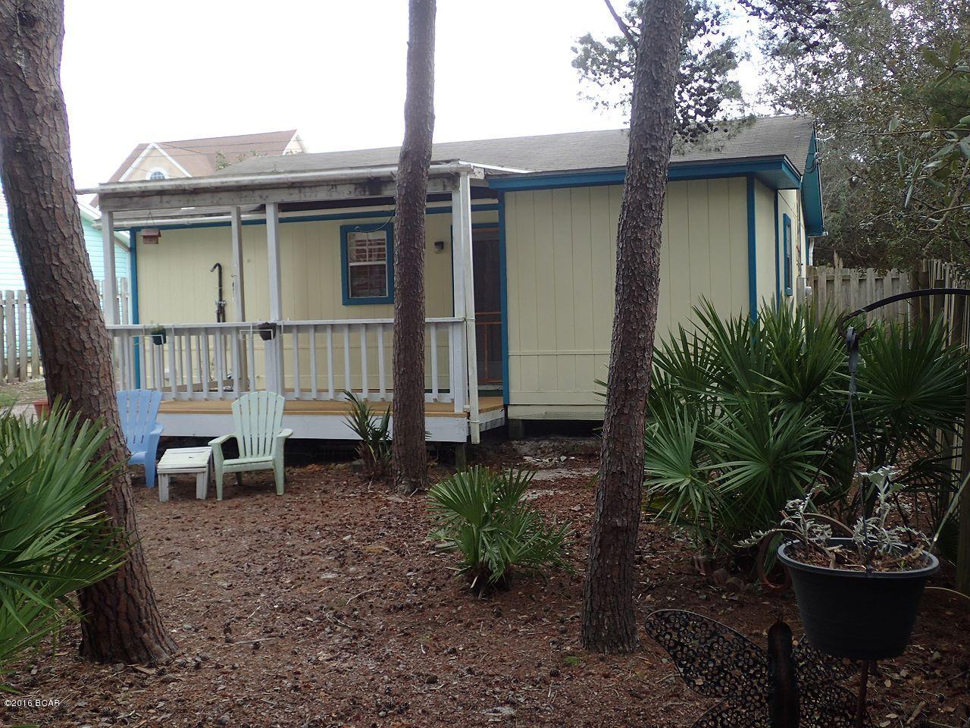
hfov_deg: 49.0
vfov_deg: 37.7
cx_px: 485
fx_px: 1065
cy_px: 364
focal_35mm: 38
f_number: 2.7
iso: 100
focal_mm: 6.86
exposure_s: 1/320
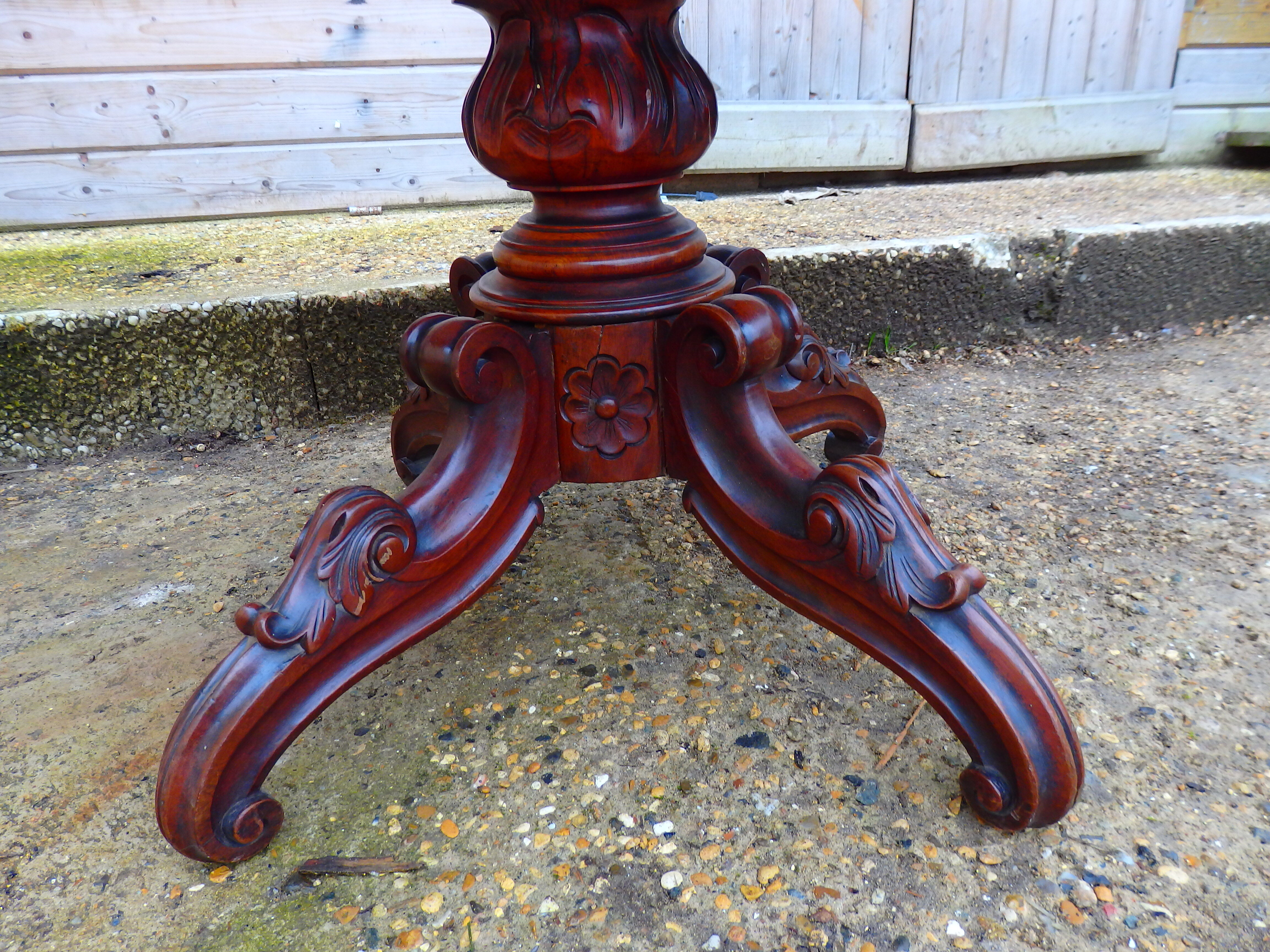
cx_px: 635
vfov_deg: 54.9
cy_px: 476
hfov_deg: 69.4
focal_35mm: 25
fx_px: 917
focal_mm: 4.5
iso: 125
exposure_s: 1/40
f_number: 3
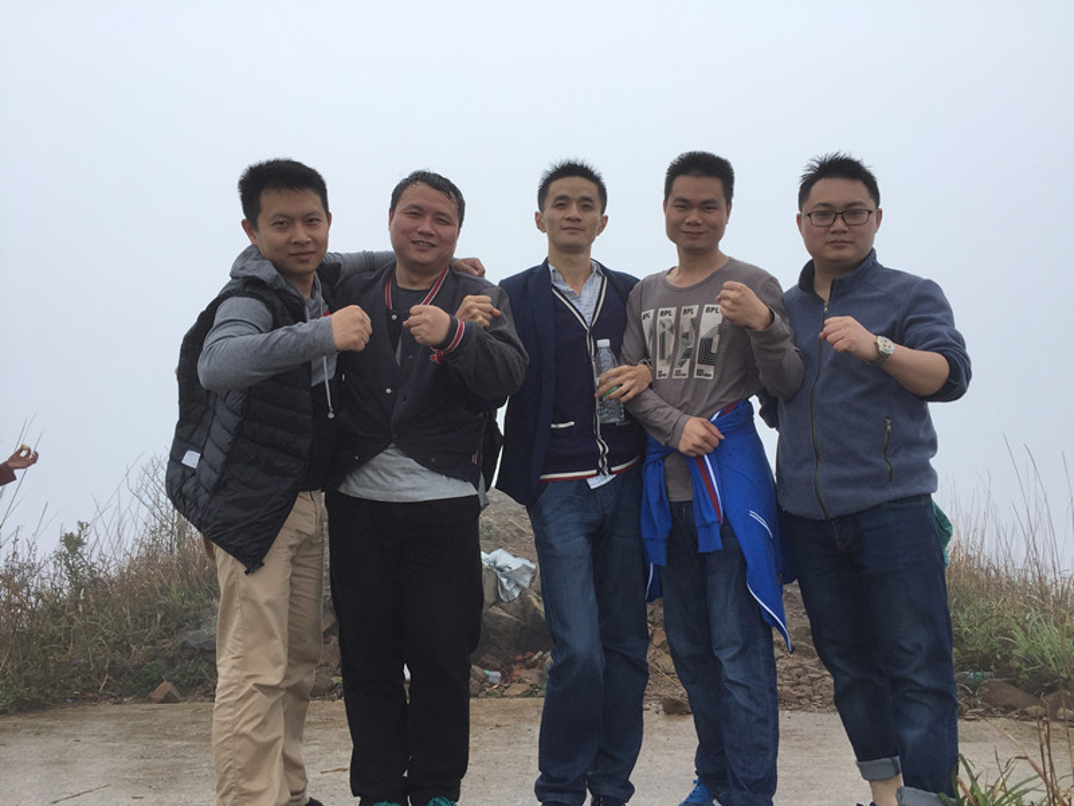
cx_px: 537
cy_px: 403
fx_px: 900
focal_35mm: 29
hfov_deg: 61.7
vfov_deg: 48.2
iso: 32
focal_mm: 4.15
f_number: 2.2
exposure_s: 1/1068
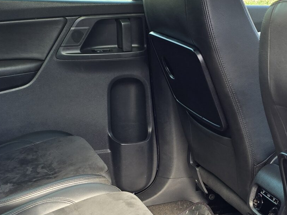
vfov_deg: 19.9
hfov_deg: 26.5
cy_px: 206
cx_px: 231
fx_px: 597
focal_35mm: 72
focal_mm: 6.3
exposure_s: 1/180
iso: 64
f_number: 1.7
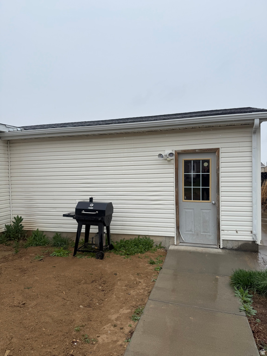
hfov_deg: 56.8
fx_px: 247
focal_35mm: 24
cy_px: 178
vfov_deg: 71.6
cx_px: 134
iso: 80
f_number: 1.78
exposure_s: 1/2232
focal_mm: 6.76
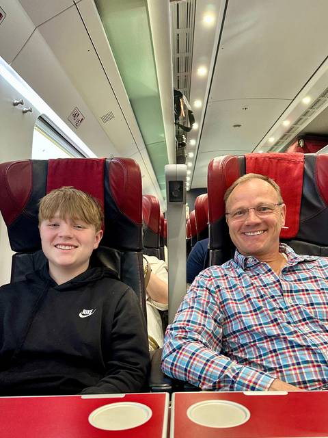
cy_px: 219
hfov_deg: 56.8
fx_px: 303
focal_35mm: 24
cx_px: 164
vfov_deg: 71.6
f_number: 1.78
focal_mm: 6.86
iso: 250
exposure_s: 1/79
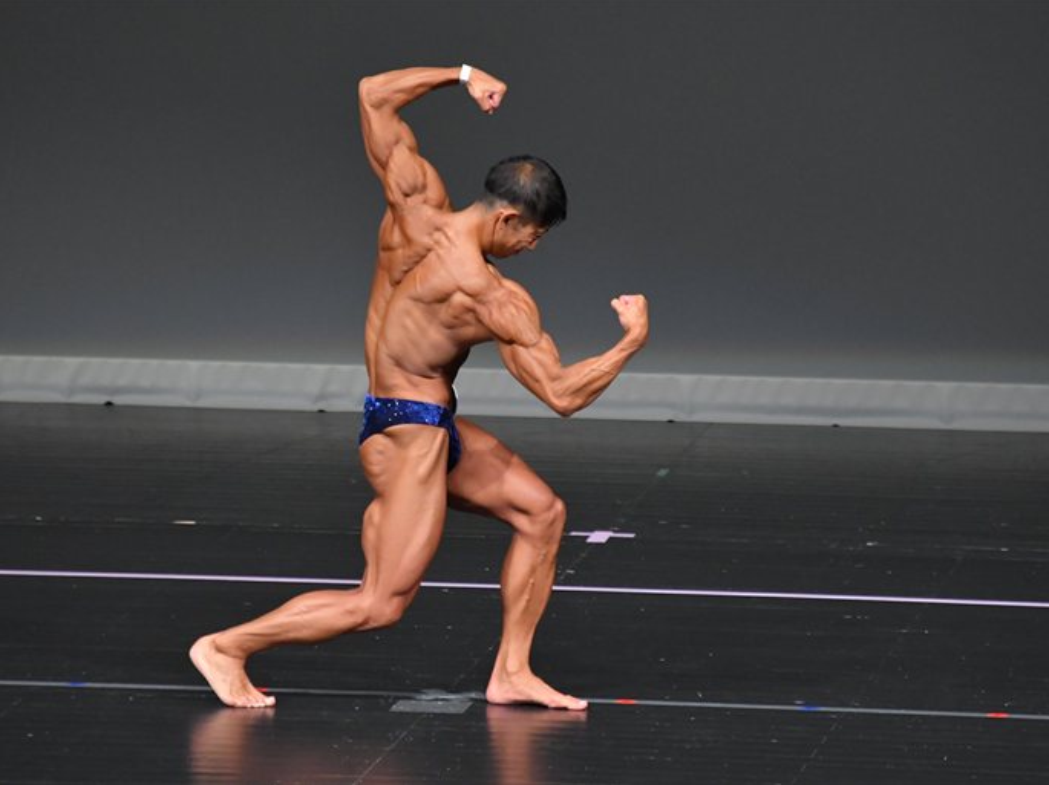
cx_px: 541
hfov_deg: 4.9
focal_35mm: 408
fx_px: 12357
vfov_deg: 3.6
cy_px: 392
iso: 4000
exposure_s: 1/400
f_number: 5.6
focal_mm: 250
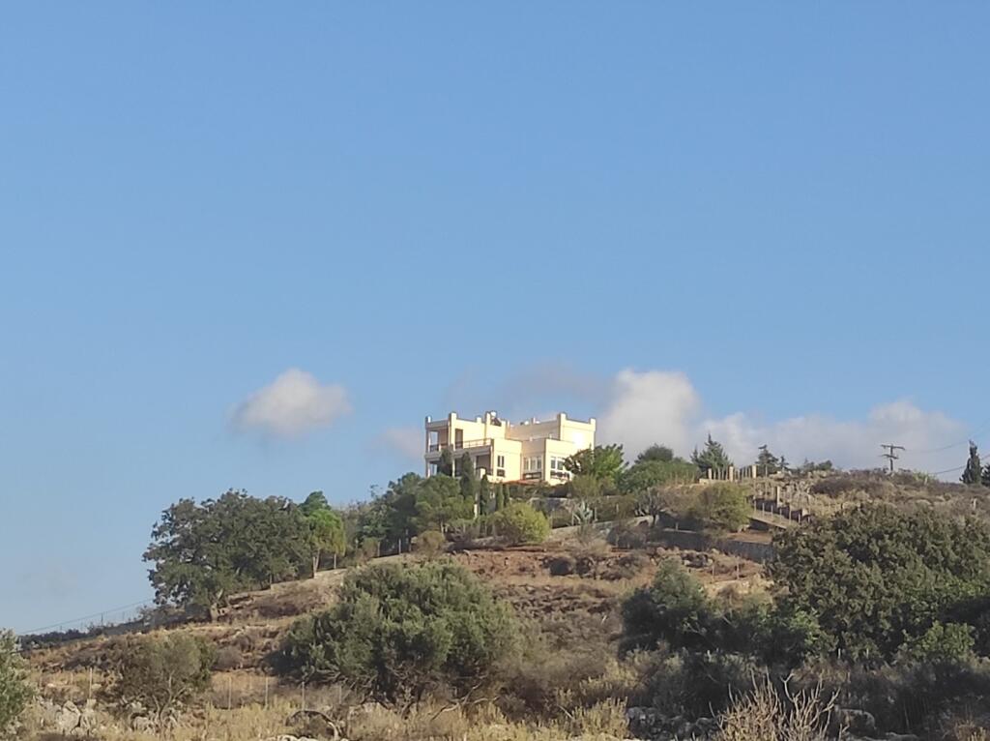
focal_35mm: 25
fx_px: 714
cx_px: 495
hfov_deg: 69.4
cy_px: 370
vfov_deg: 54.8
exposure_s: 1/1250
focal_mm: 5.43
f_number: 1.89
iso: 100
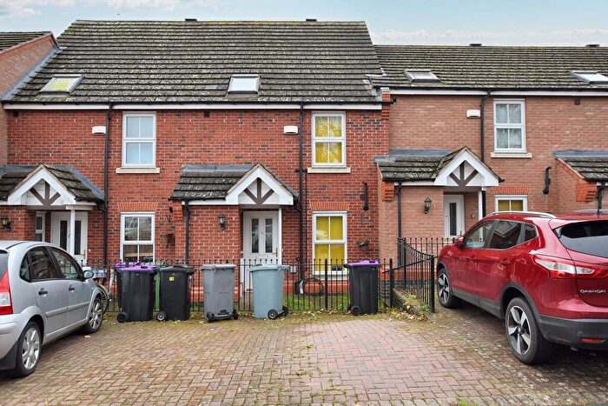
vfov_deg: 53.2
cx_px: 304
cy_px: 203
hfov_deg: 73.7
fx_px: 405
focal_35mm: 24
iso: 250
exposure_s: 1/250
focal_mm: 16
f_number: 5.6
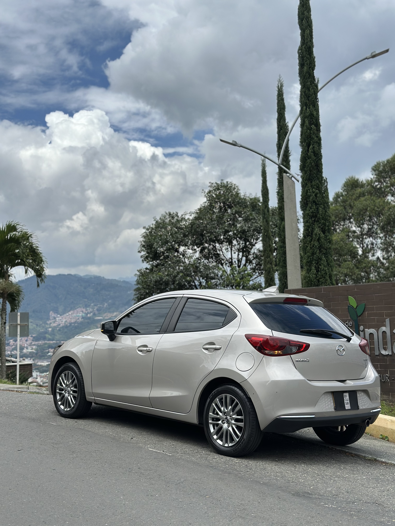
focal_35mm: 48
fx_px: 730
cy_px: 263
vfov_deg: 39.7
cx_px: 198
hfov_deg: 30.3
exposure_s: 1/4566
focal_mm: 6.86
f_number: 1.78
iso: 80
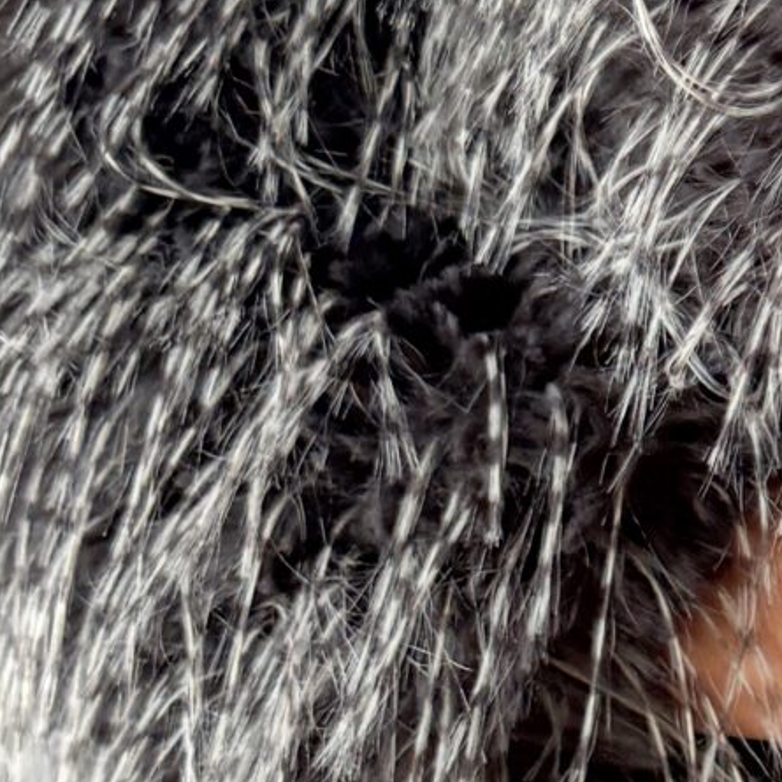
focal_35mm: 122
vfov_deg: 14.3
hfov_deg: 13.2
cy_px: 497
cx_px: 1316
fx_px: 3118
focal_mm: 6.76
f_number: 1.78
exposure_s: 1/121
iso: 125
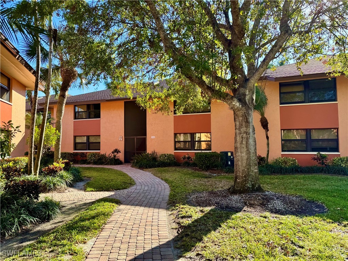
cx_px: 174
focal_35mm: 24
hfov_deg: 71.6
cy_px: 130
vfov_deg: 56.8
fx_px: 241
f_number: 1.78
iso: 80
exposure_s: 1/995
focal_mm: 6.76
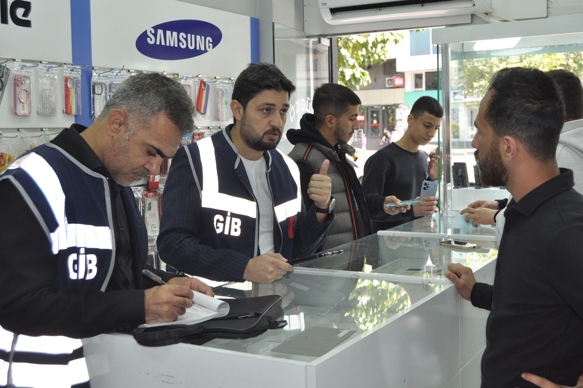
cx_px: 292
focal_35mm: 45
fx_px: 729
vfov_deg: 29.9
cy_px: 194
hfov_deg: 43.6
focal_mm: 30
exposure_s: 1/125
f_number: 4.2
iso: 400
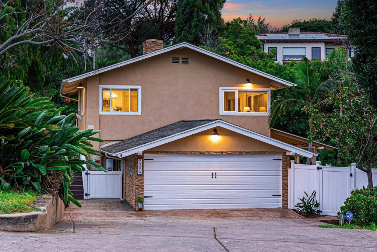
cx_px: 188
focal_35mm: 59
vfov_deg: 23.1
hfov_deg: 34.0
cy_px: 126
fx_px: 616
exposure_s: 1/1.67
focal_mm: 58.8
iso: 100
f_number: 5.6
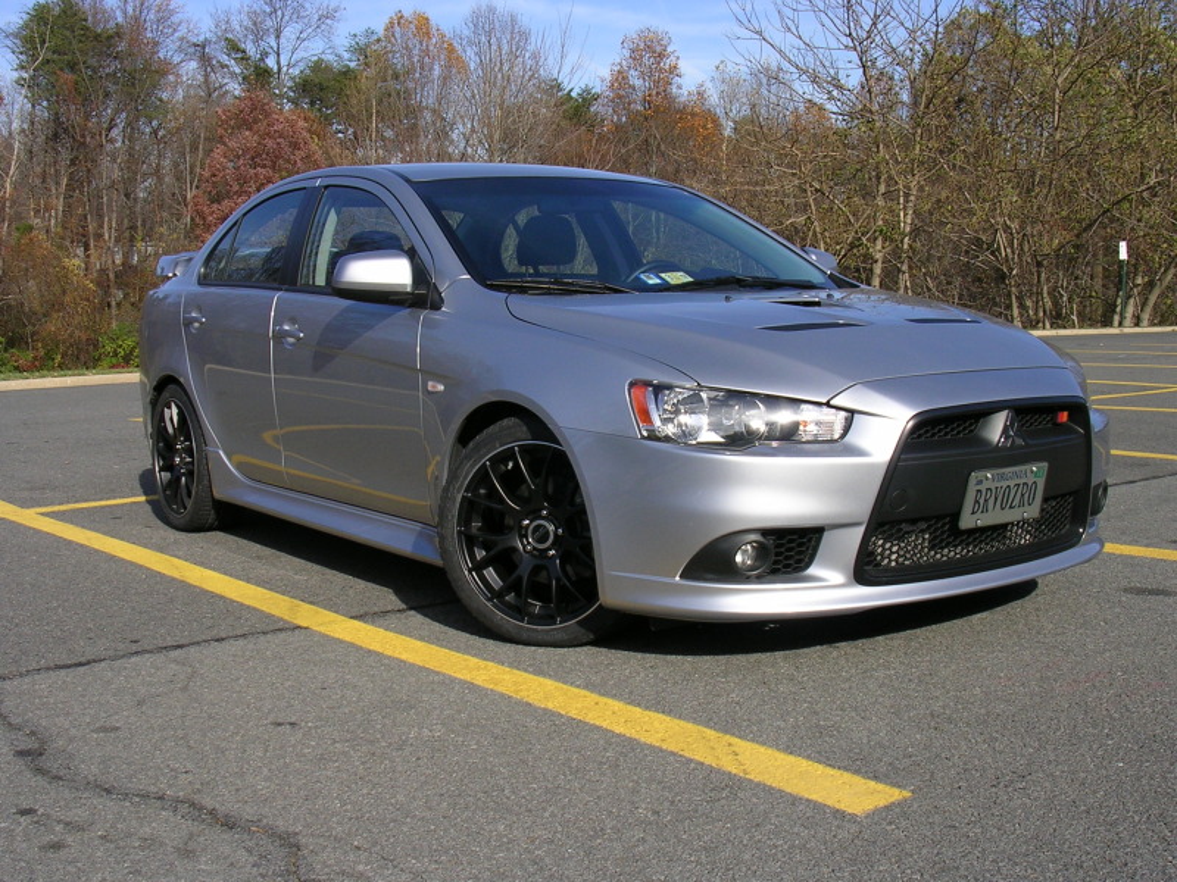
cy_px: 441
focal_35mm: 43
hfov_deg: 43.9
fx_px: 1462
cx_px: 588
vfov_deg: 33.6
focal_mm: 6.6
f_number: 5.9
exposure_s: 1/290
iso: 50
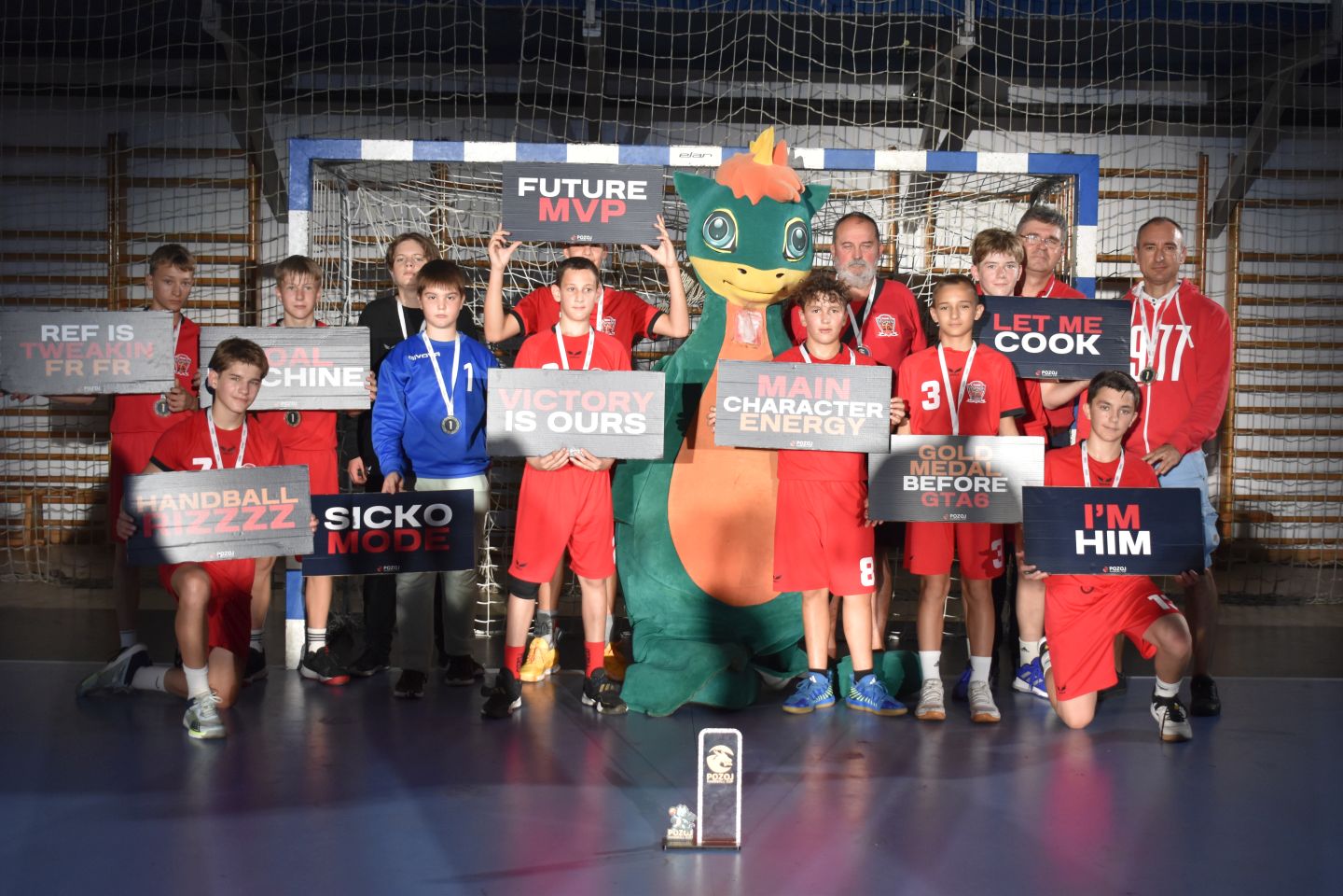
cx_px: 672
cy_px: 448
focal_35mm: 48
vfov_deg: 28.1
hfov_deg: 41.1
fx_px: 1791
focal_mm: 32
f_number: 4.5
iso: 1100
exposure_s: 1/125
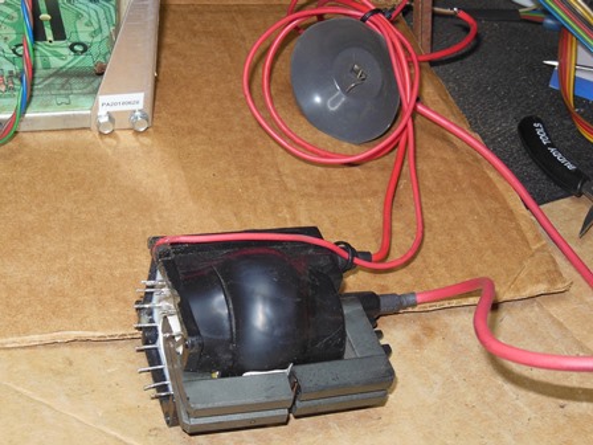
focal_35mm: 57
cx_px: 296
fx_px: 976
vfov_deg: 25.7
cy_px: 222
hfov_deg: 33.8
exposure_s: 1/60
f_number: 4.1
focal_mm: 10.2
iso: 200
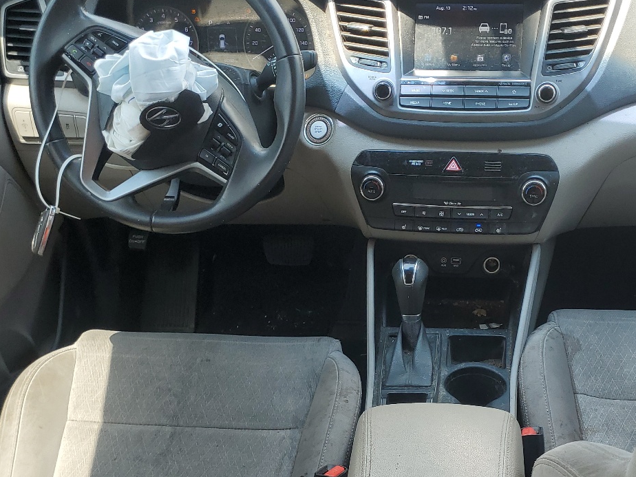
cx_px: 384
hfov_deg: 41.9
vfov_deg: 31.6
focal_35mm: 45
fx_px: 827
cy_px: 353
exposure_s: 1/227
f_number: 1.5
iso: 50
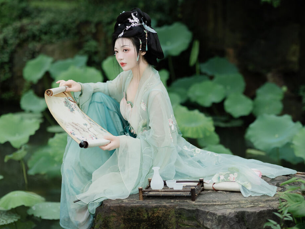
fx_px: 819
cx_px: 172
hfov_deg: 21.1
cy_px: 114
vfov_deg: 15.9
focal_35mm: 93
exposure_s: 1/1600
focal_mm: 85
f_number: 2
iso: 160
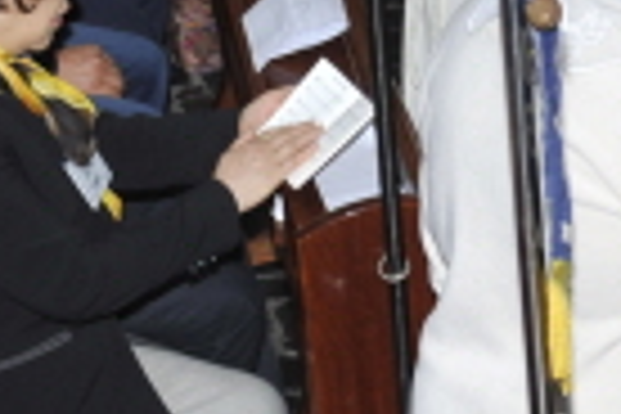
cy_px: -76
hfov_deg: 7.8
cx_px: 1112
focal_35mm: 254
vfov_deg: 5.4
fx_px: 4381
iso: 200
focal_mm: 50
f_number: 5.6
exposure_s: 1/60
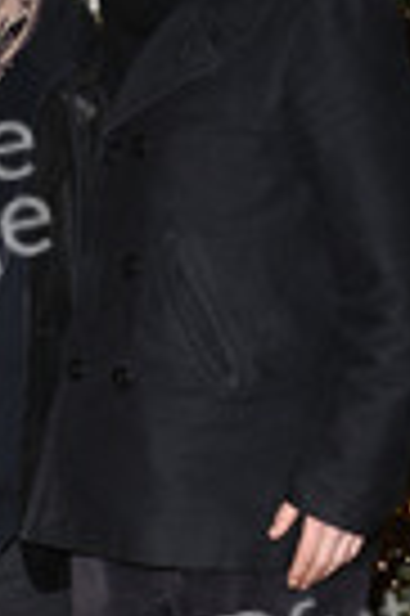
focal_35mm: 117
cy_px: 454
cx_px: -50
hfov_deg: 11.5
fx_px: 2004
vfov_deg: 17.4
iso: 1250
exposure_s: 1/250
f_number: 5.6
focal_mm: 40
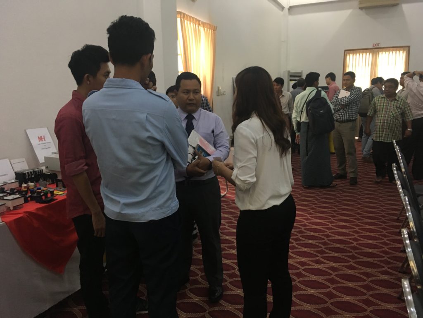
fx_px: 354
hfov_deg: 61.7
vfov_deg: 48.2
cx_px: 212
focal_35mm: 29
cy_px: 159
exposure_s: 1/33
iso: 160
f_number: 2.2
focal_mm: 4.15
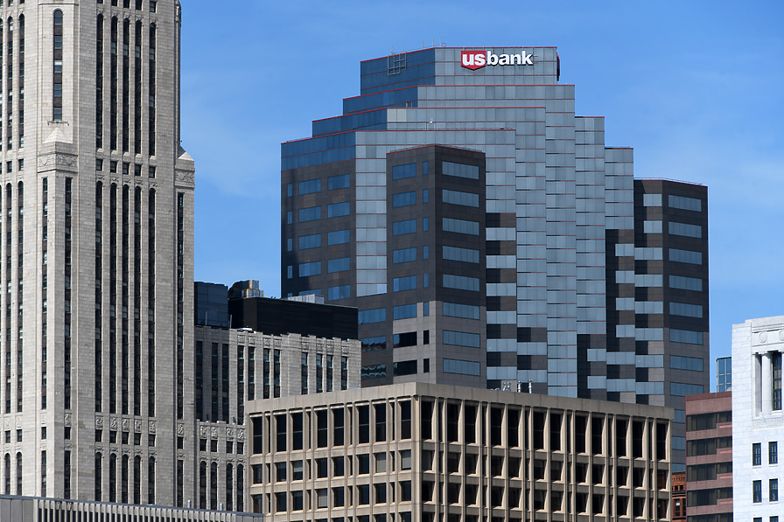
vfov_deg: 6.5
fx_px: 4594
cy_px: 261
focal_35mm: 211
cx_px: 391
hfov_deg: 9.8
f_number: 9
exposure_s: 1/320
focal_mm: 210
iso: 100
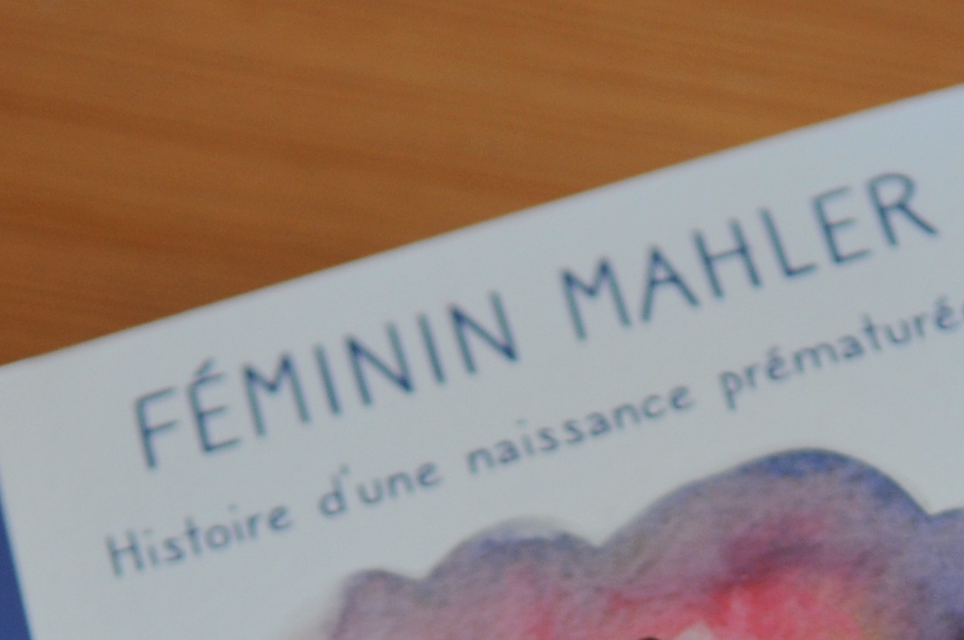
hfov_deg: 11.0
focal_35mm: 186
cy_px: 1004
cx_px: 700
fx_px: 4975
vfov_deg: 7.2
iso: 360
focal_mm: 38
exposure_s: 1/100
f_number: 2.8
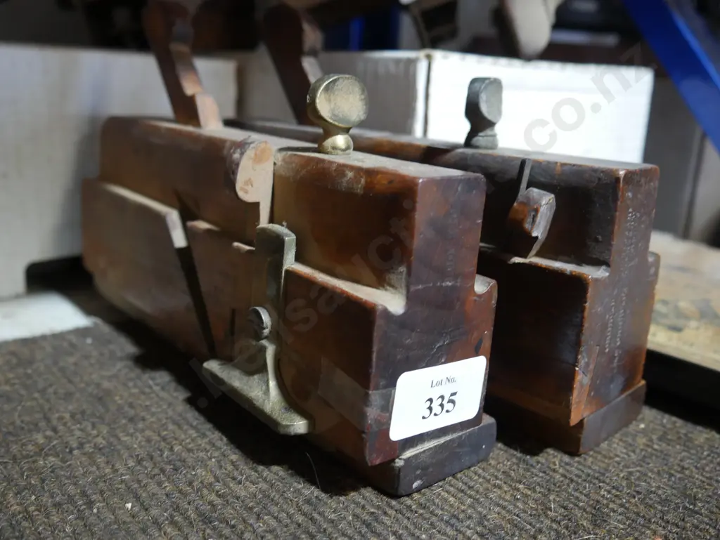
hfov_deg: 56.8
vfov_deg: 44.2
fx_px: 666
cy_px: 270
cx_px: 360
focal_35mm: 32
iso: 800
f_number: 3.6
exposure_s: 1/60
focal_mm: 16
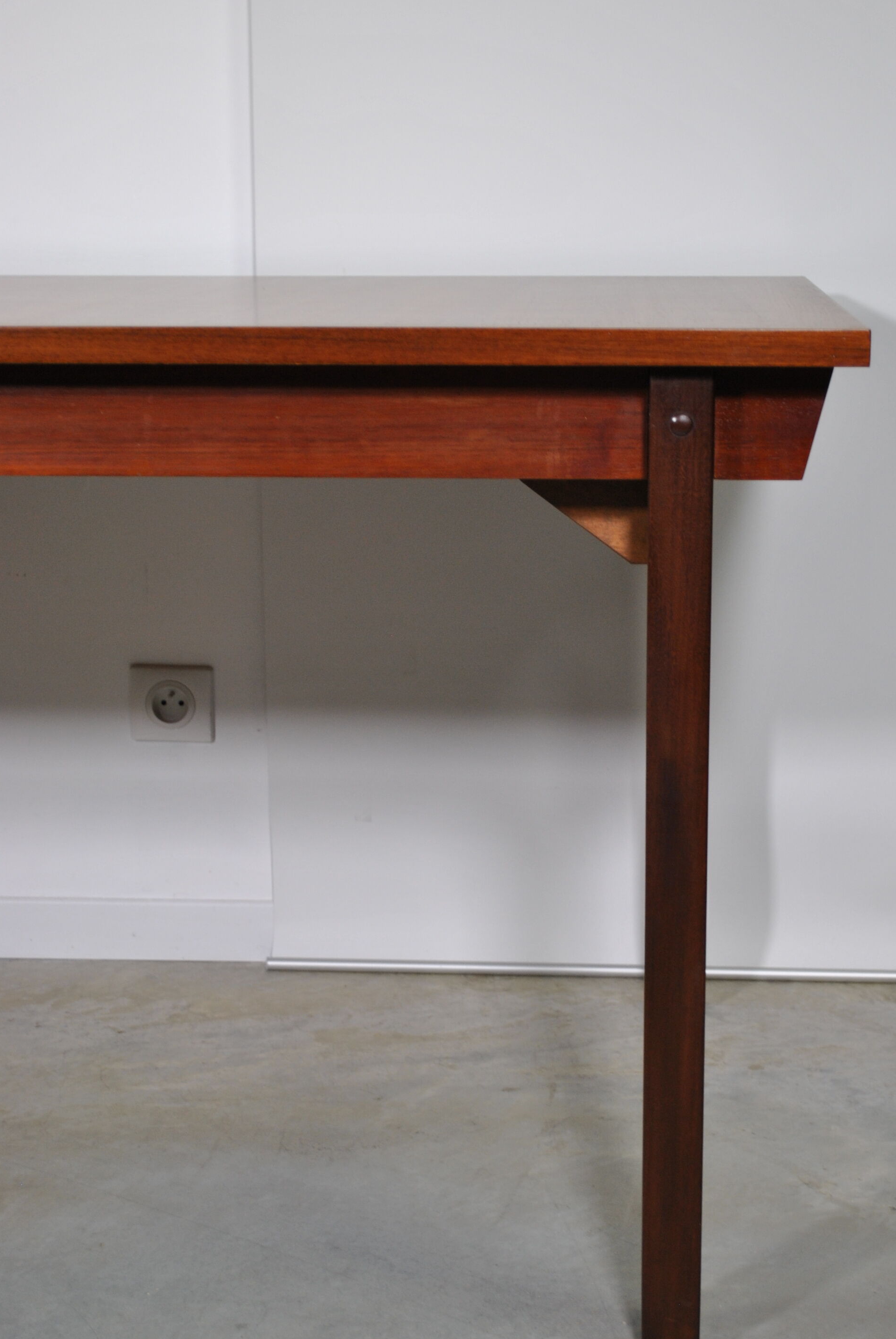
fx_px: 2457
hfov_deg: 20.6
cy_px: 752
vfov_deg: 30.4
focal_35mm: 66
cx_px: 607
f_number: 4.8
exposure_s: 1/25
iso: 200
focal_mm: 32
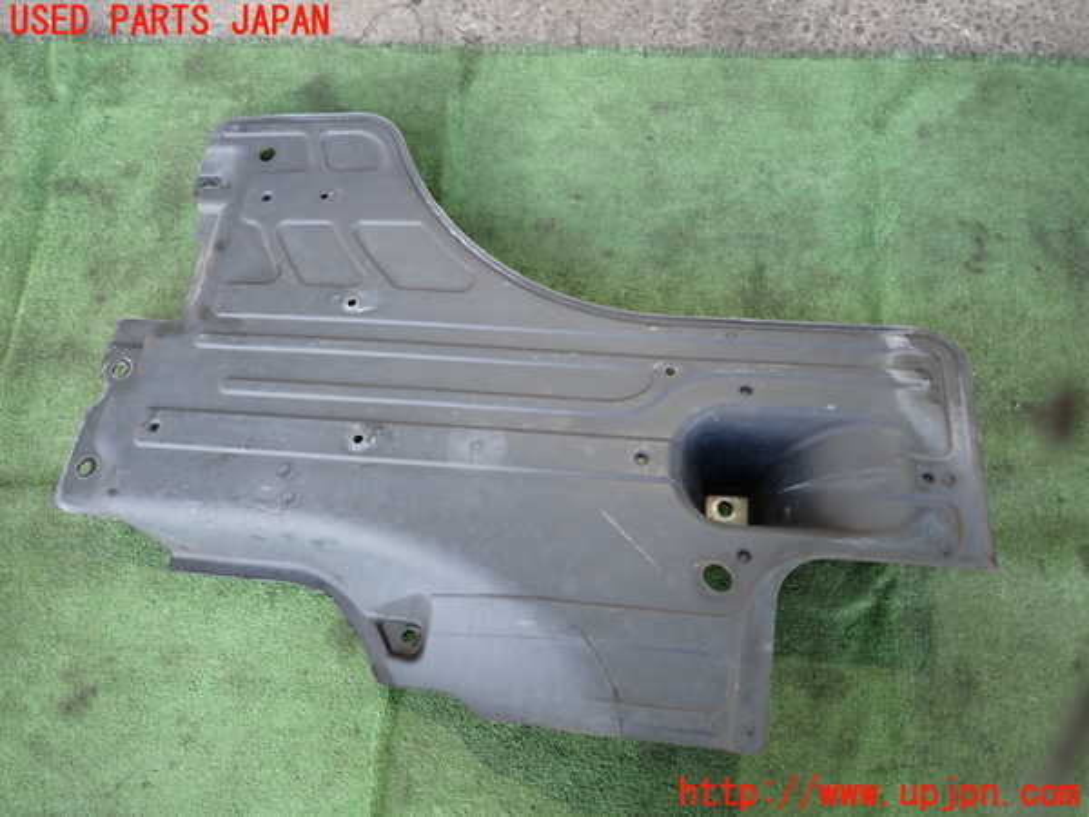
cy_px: 408
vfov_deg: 54.9
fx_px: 786
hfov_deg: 69.4
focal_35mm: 25
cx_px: 544
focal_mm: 4.5
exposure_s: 1/40
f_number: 2
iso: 200
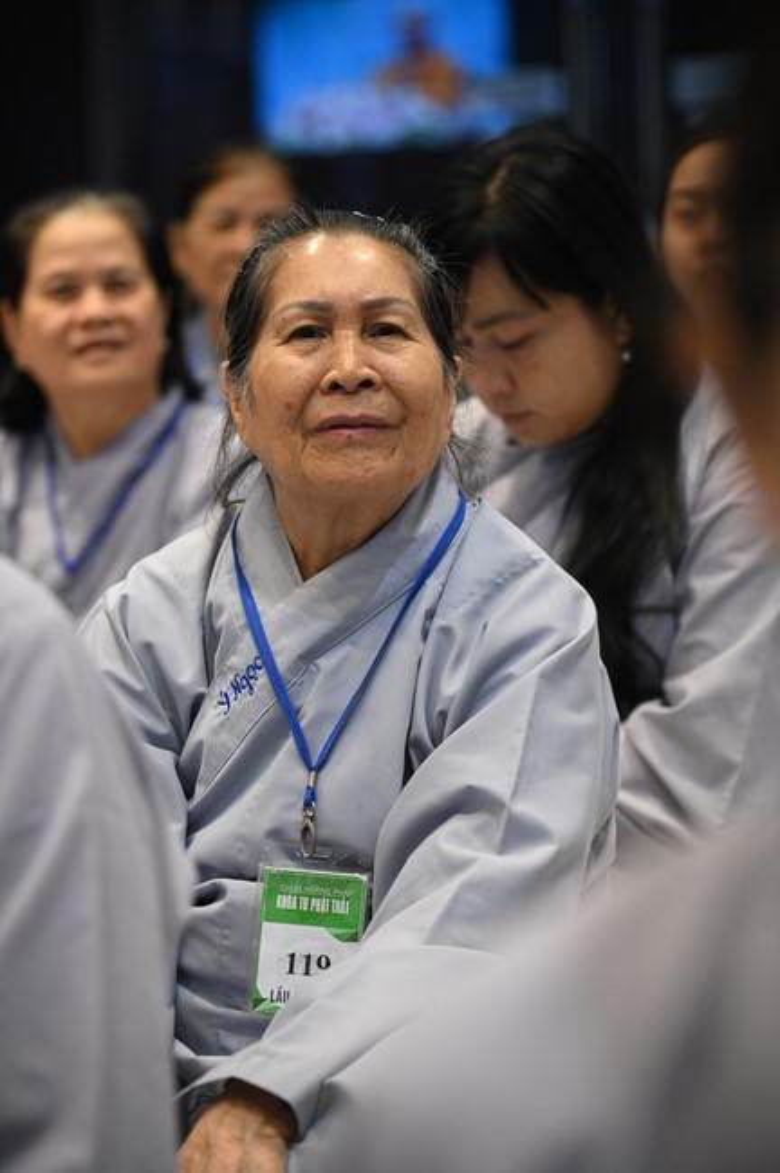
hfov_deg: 11.4
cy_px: 586
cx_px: 390
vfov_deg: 17.1
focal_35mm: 120
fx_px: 3908
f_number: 4
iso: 2500
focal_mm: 120
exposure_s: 1/125
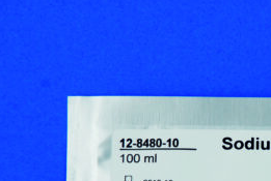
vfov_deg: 3.0
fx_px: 3515
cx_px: 269
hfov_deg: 4.4
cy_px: 188
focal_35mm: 466
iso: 100
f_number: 8
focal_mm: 135
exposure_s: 1/6
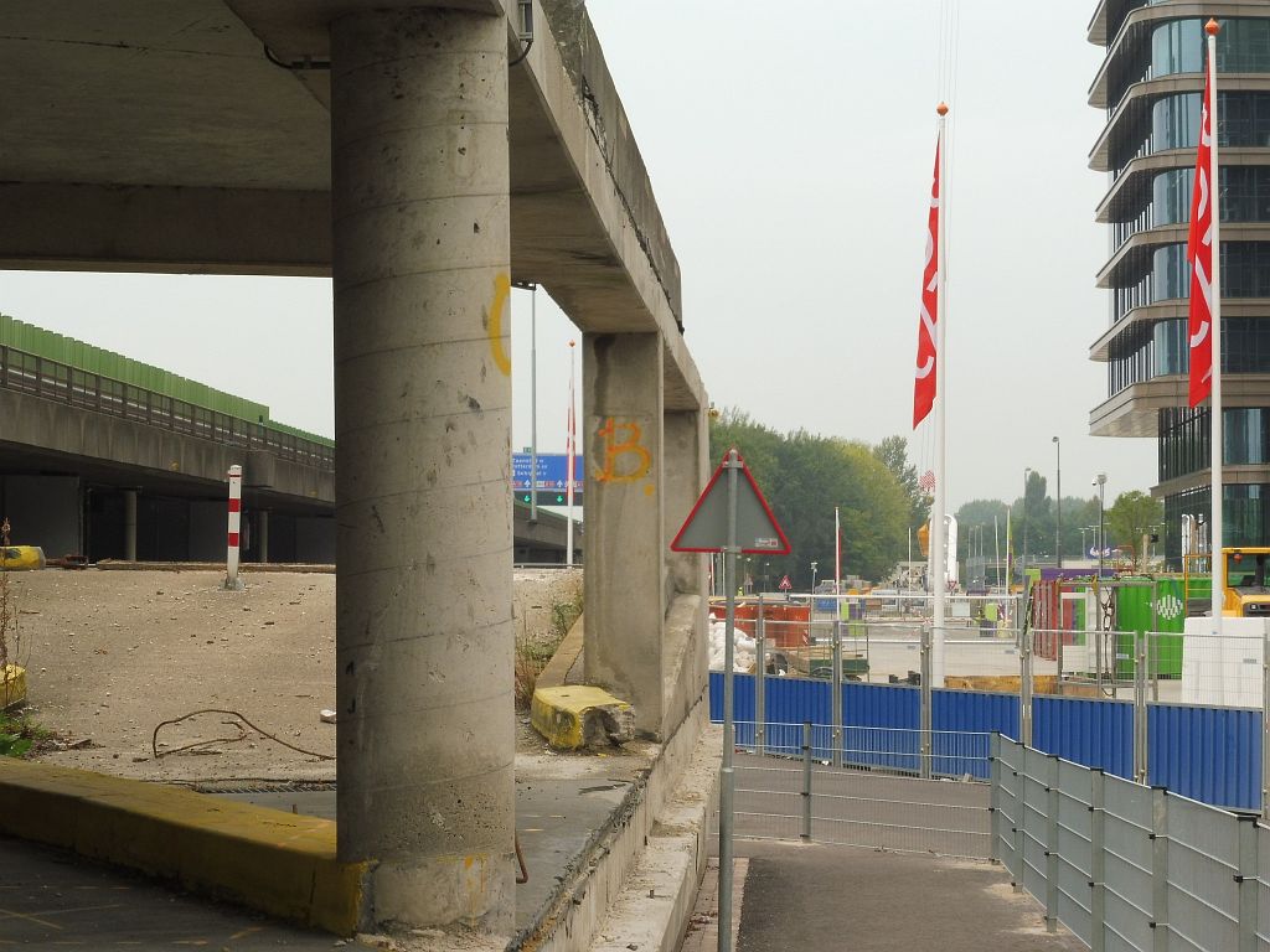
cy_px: 476
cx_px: 635
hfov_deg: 24.7
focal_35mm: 79
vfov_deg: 18.7
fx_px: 2898
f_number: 6.3
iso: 100
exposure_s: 1/125
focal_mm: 14.2
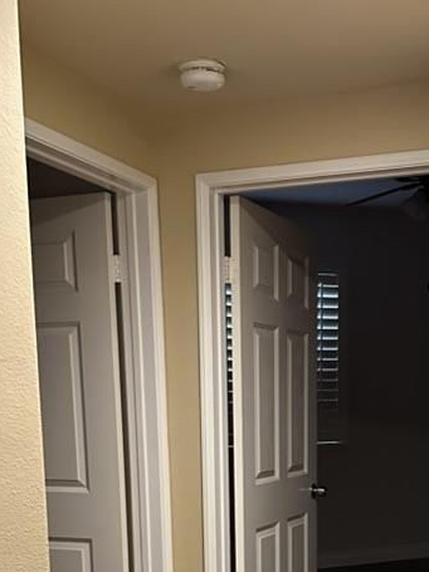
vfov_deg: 32.9
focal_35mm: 54
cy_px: 558
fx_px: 893
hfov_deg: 26.9
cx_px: 278
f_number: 1.78
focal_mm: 6.86
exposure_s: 1/60
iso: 640
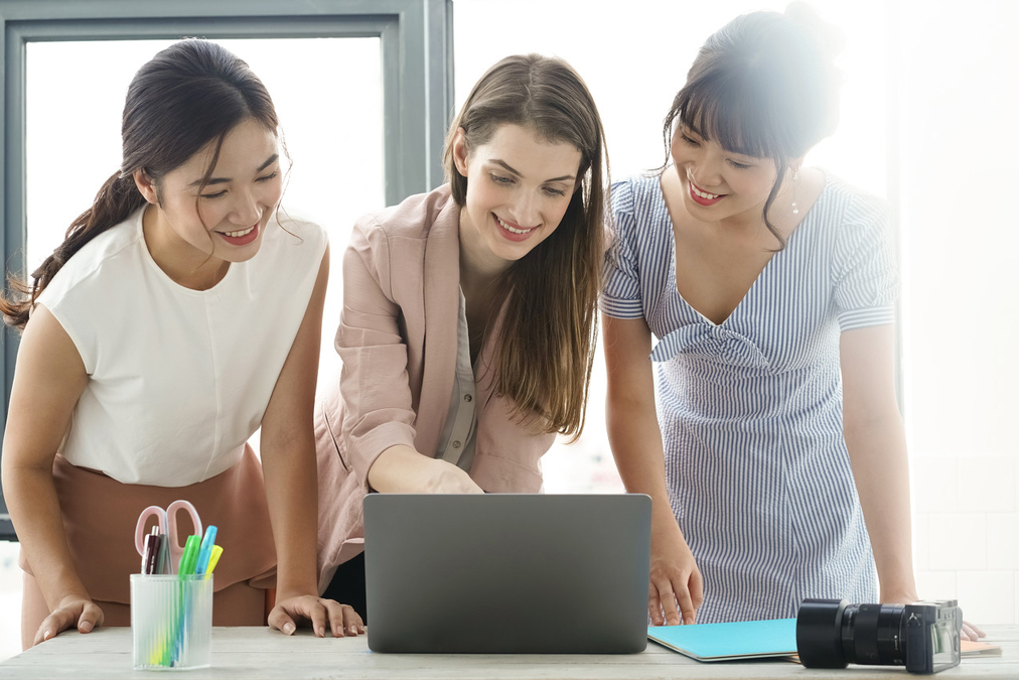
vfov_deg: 15.9
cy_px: 341
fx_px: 2434
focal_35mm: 86
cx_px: 507
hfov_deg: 23.6
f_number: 6.3
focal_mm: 85
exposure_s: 1/100
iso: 320
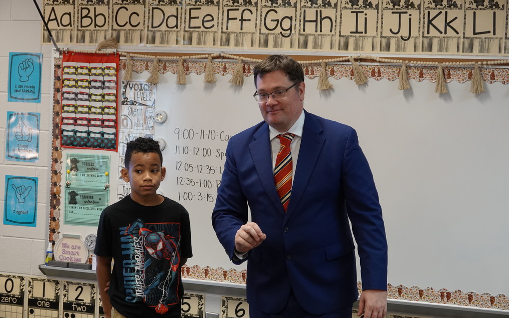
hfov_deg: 24.9
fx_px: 1151
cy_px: 154
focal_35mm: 83
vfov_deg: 15.7
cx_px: 254
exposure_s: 1/30
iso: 800
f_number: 3.5
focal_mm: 29.69
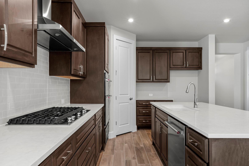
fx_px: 159
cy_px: 83
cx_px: 124
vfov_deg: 55.2
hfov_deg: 76.1
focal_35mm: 23
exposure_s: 1/3
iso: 1250
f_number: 11
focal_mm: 23
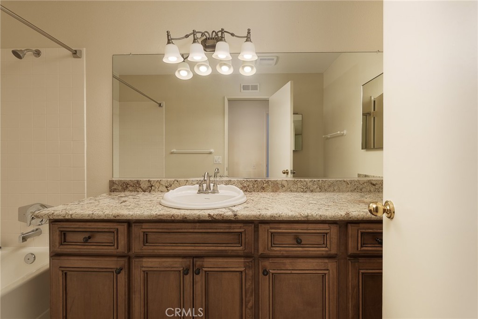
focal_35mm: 14
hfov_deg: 104.3
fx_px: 186
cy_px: 160
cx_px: 239
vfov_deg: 81.2
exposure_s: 1/80
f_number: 11
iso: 400
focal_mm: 14
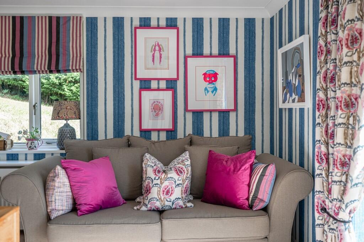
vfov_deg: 37.8
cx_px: 182
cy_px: 121
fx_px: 354
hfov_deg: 54.4
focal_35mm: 35
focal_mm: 35
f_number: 3.2
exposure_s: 1/125
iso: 160
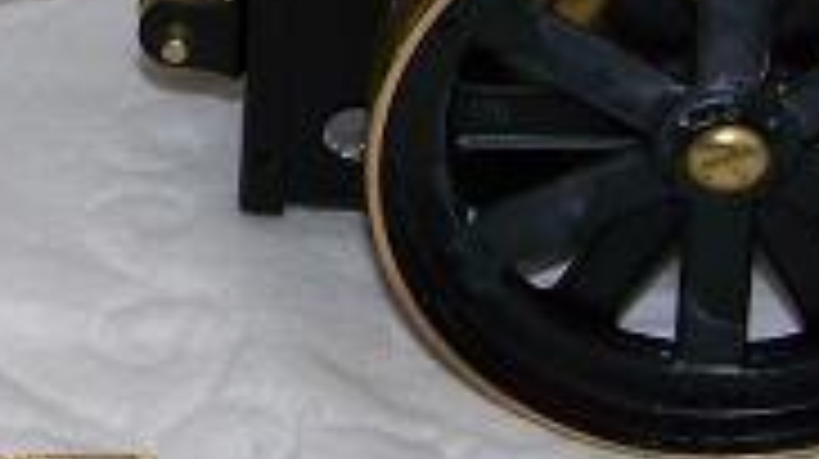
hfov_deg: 12.1
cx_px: -58
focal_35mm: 175
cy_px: -144
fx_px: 3797
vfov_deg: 6.9
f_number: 2.8
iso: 64
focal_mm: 6.3
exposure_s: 1/400
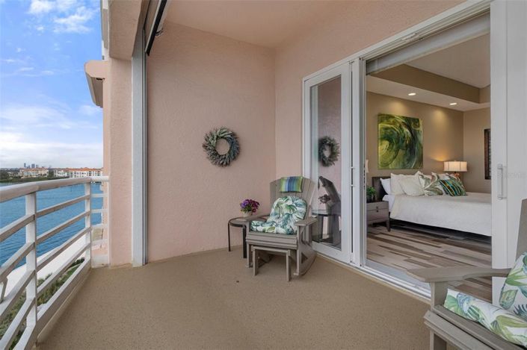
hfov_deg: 93.3
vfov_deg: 70.4
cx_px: 264
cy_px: 175
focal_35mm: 17
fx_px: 249
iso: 320
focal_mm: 17
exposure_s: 1/25
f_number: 8
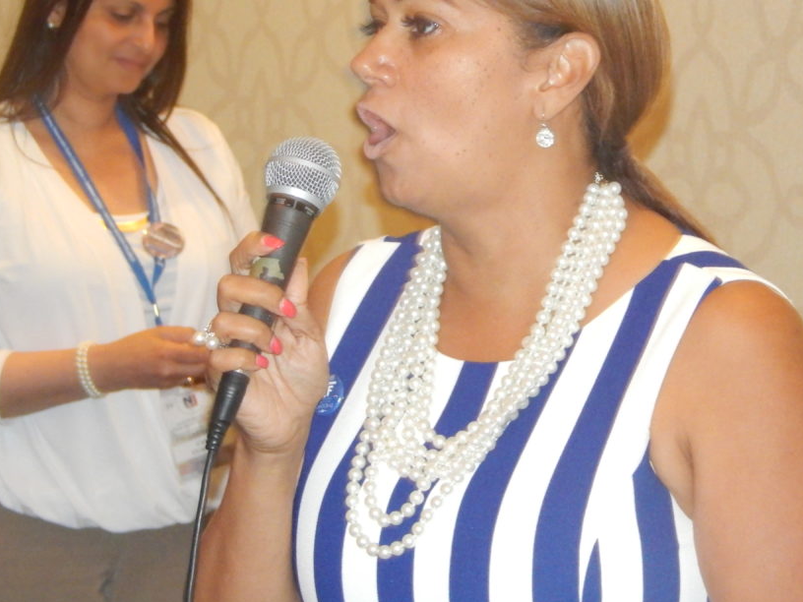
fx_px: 5359
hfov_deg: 8.6
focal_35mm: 231
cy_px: 236
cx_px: 481
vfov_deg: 6.4
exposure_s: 1/30
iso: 1400
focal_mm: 32.8
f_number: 5.3
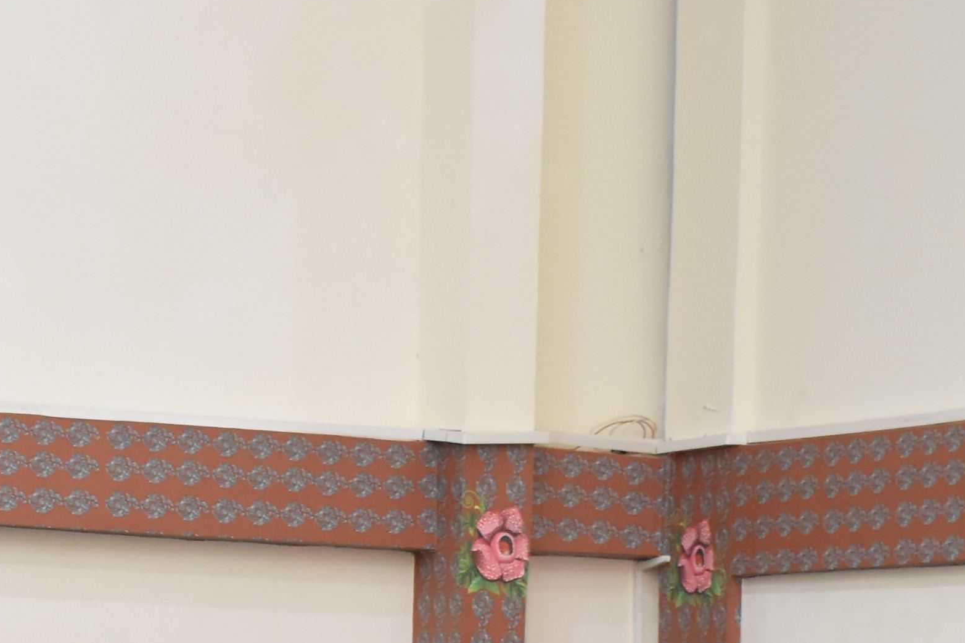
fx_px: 4315
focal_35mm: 161
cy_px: 968
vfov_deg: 8.3
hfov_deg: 12.6
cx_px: 31
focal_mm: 28
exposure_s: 1/60
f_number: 4.2
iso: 2000
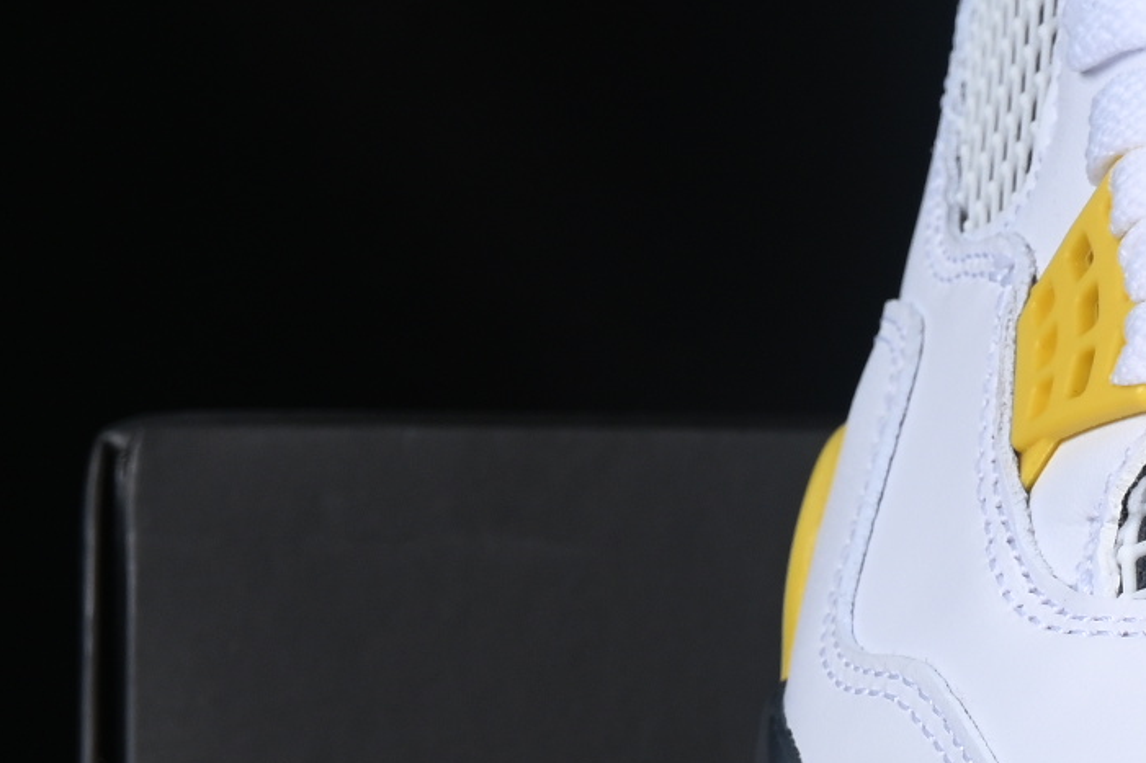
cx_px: 1847
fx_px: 9484
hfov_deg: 6.8
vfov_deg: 4.6
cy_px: 547
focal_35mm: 298
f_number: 8
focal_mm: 50
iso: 160
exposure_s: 1/100
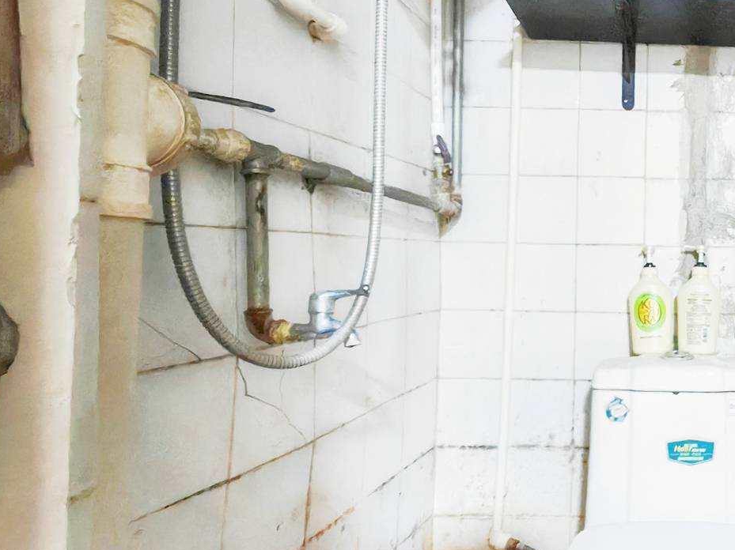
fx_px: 594
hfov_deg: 53.2
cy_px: 249
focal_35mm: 28
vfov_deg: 49.6
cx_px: 698
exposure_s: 1/17
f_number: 2
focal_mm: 1.82
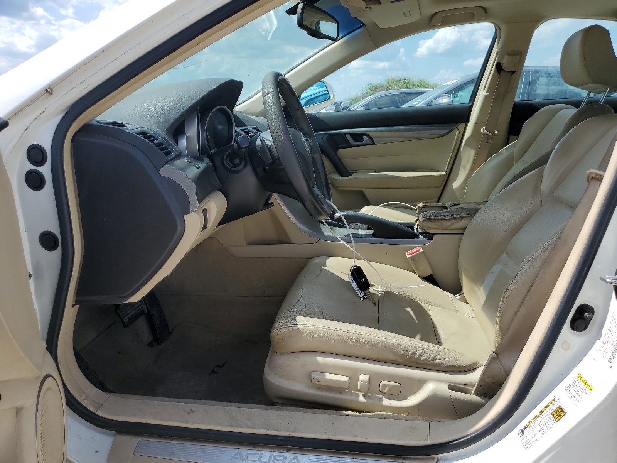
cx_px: 308
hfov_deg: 67.3
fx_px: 463
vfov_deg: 53.1
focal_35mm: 26
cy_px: 232
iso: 50
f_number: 1.5
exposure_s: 1/2500
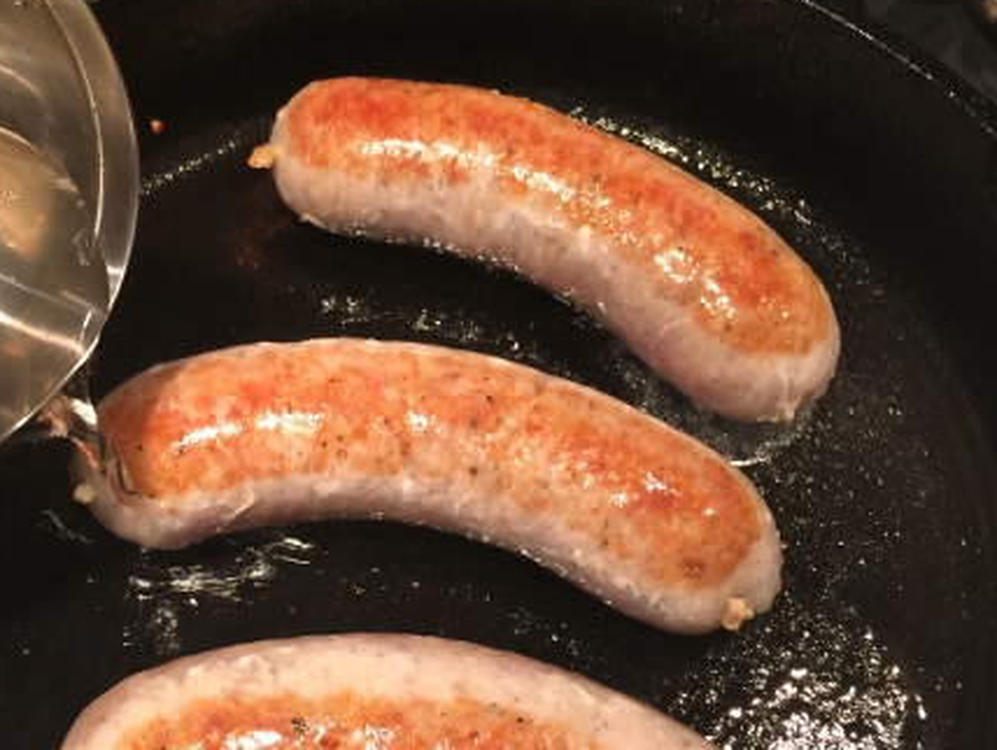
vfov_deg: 32.9
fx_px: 1269
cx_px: 377
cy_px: 443
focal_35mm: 44
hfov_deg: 42.6
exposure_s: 1/15
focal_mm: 4.15
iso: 100
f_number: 2.2
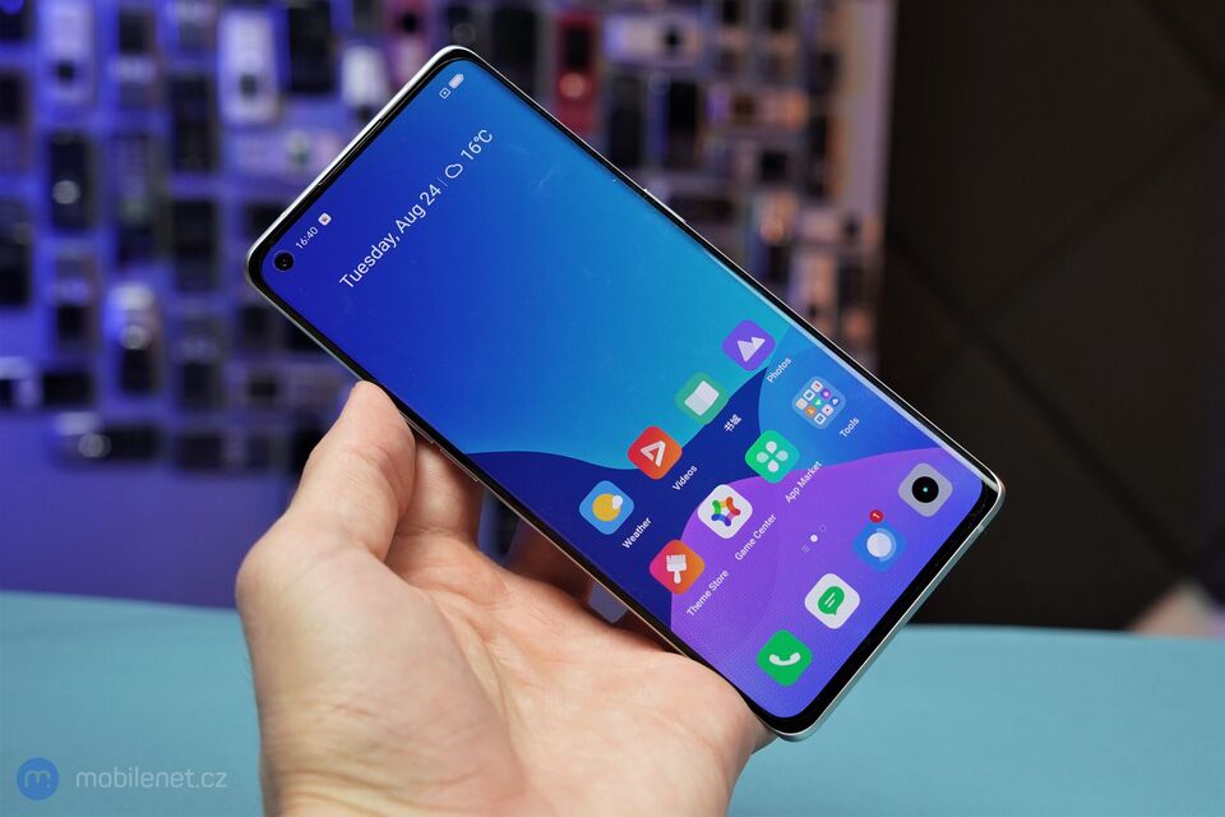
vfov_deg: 28.6
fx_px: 1599
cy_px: 408
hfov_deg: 41.9
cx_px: 612
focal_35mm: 47
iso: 1600
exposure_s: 1/160
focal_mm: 47
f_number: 7.1
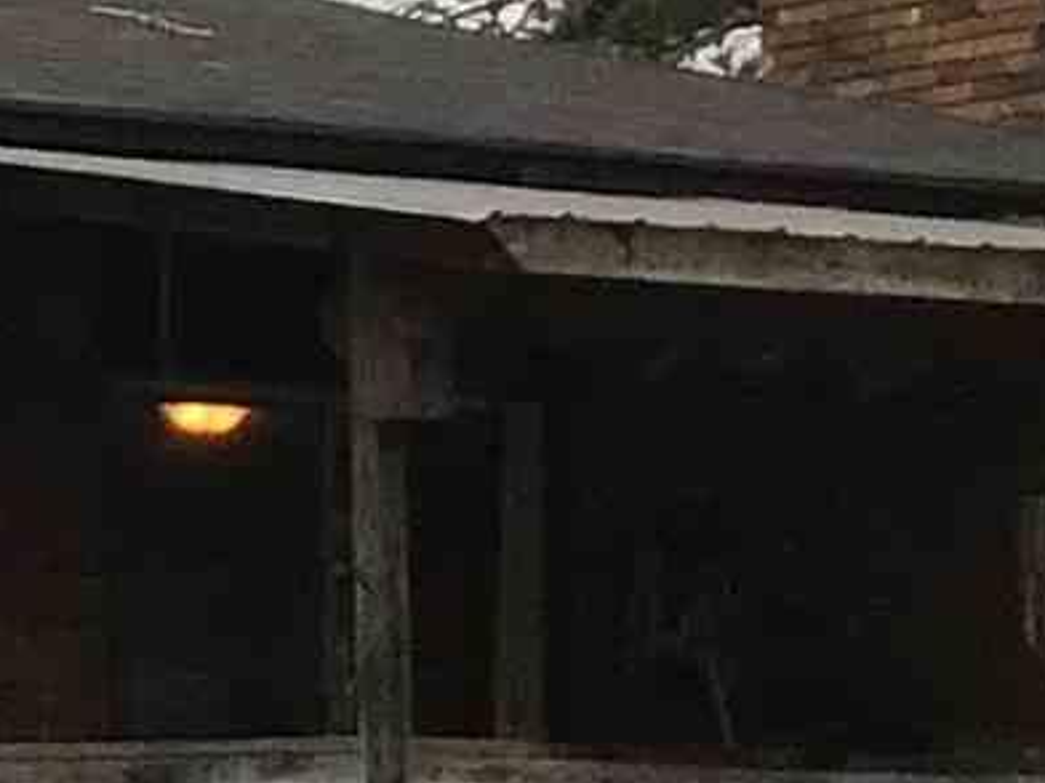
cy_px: 658
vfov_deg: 6.1
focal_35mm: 243
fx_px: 7336
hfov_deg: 7.4
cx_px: -1754
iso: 40
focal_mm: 3.3
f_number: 2.4
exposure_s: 1/120
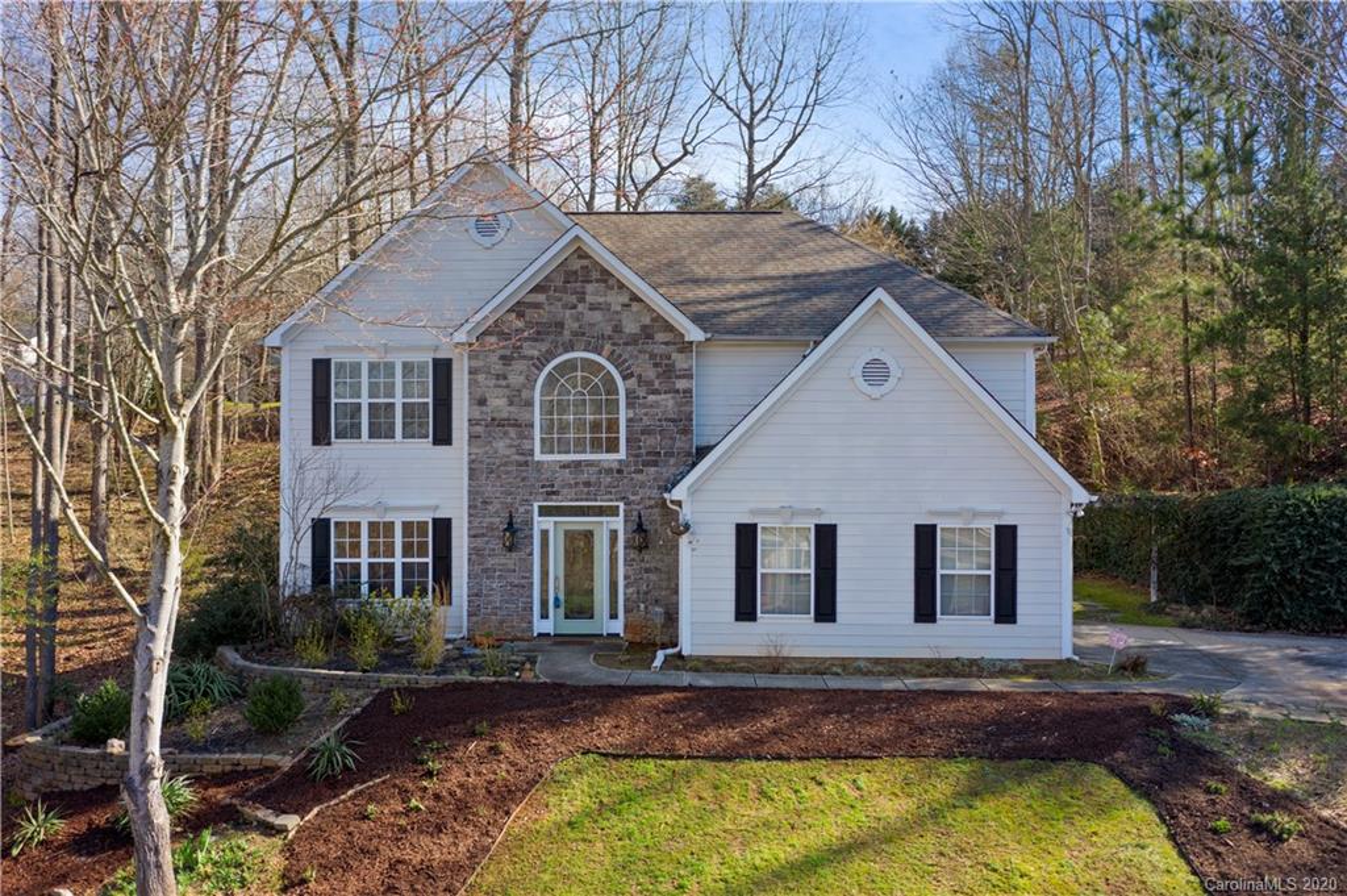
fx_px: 1047
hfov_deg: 65.5
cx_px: 674
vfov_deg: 46.3
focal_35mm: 28
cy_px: 448
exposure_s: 1/5
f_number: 2.8
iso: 100
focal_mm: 10.26
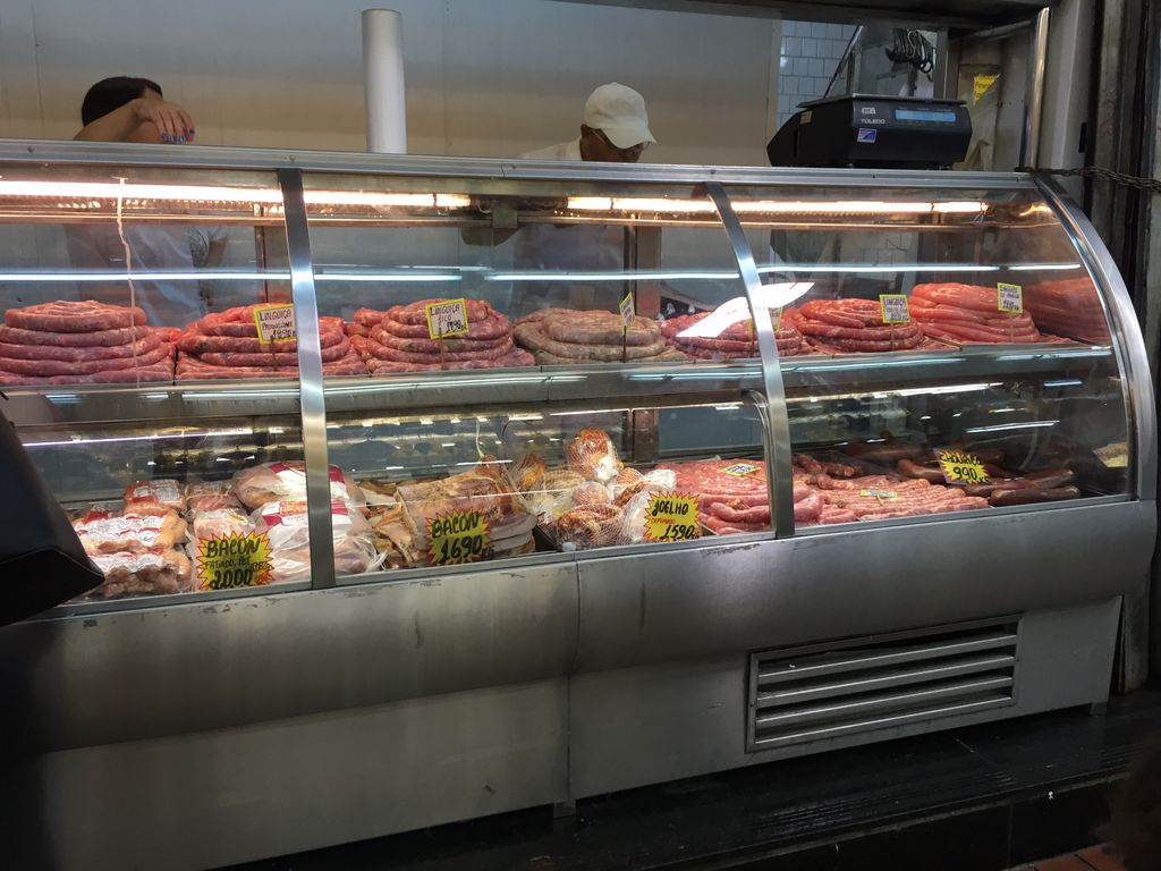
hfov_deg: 61.7
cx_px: 580
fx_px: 973
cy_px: 436
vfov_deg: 48.2
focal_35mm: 29
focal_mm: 4.15
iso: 32
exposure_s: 1/30
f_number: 2.2
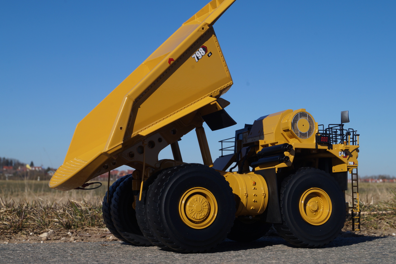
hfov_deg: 37.9
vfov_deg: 25.7
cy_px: 132
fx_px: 577
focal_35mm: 52
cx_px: 198
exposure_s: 1/100
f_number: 16
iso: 100
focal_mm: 35
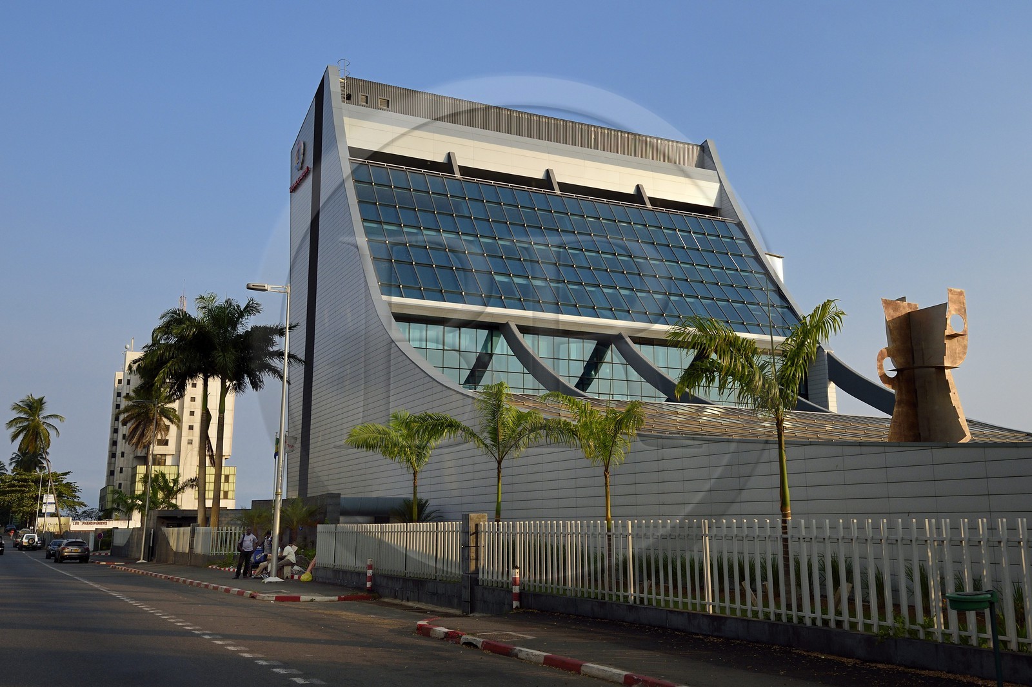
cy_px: 344
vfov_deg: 41.1
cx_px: 516
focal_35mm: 32
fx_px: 917
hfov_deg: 58.7
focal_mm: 32
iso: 800
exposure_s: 1/1250
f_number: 9
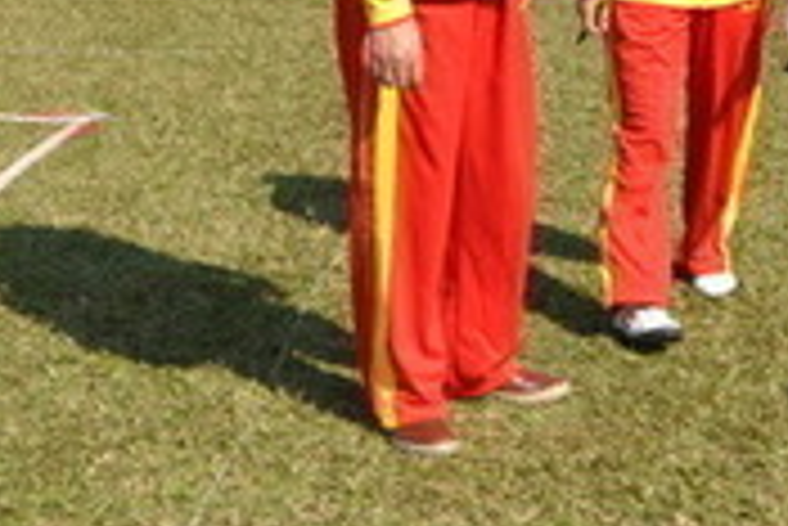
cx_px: 482
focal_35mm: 113
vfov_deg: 12.1
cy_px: 38
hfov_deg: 18.1
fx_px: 2475
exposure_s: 1/1250
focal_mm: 22
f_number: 3.5
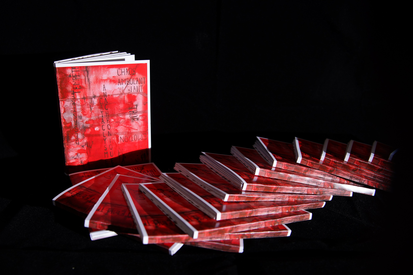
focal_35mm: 35
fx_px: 402
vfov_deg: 37.9
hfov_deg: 54.4
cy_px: 138
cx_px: 206
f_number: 4
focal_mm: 35
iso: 400
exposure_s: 1/80
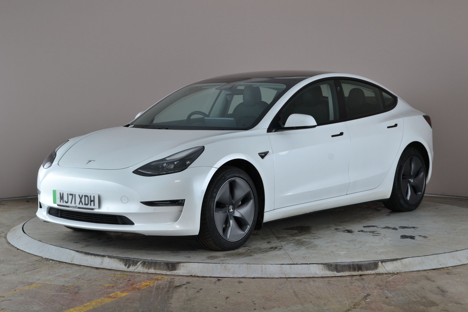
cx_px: 234
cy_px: 156
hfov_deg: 29.2
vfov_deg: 19.7
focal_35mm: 69
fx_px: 897
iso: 280
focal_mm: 46
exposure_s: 1/10
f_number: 10
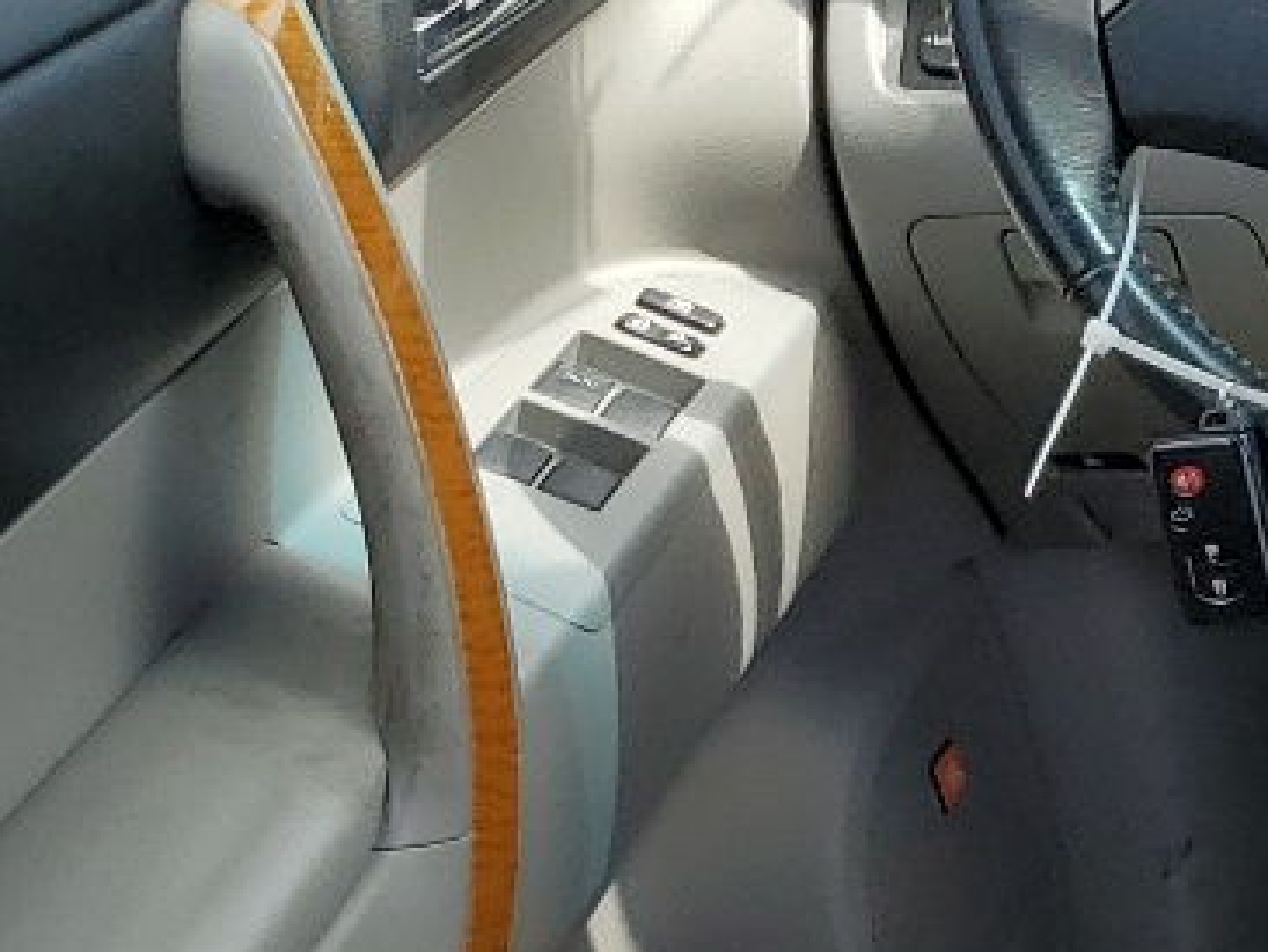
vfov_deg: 12.6
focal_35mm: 114
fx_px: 4177
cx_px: 2668
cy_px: 1275
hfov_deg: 14.0
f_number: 1.5
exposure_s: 1/714
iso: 50
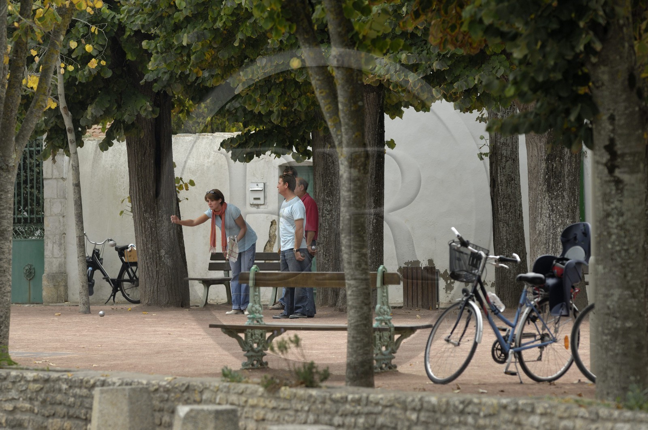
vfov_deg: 5.7
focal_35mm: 240
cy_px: 215
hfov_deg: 8.6
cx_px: 324
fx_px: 4314
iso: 100
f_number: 3.5
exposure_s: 1/80
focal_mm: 160
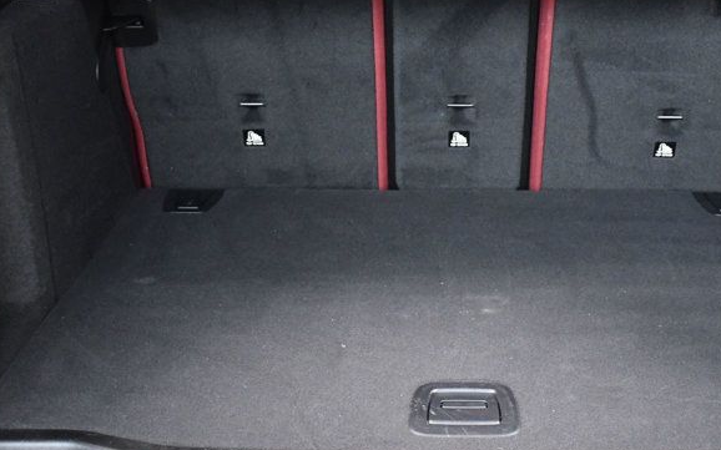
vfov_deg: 19.9
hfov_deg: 31.3
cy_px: 153
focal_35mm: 65
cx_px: 469
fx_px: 1277
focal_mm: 24
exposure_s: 1/100
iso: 2500
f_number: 5
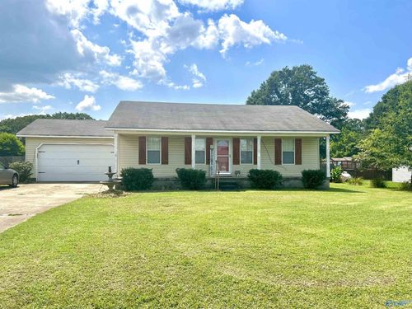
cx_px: 206
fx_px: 309
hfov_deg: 67.3
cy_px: 154
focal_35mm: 26
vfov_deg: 53.1
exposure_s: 1/6993
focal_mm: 5.7
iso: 50
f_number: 1.5
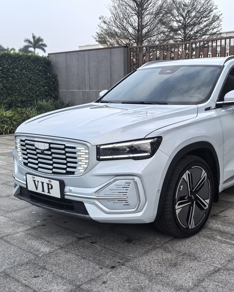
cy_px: 146
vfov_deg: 42.9
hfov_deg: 34.5
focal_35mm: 43
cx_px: 159
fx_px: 372
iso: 50
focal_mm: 5.75
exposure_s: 1/627
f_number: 2
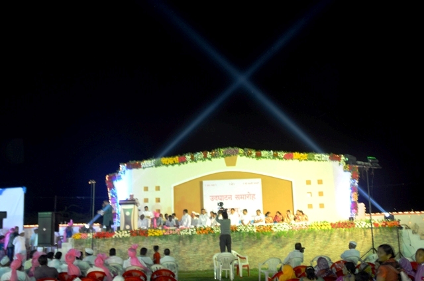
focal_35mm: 38
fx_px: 441
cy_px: 140
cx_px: 212
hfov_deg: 51.4
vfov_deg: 35.3
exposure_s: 1/6
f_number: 3.8
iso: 320
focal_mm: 25
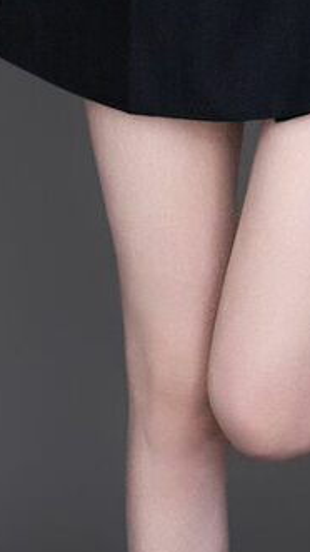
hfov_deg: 5.0
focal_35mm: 244
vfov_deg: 8.8
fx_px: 3568
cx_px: 277
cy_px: -58
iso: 3200
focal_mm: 50
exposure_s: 1/50
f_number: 8
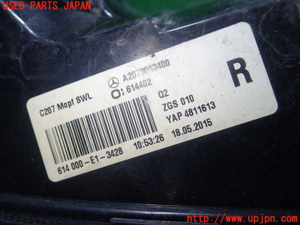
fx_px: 260
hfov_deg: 60.0
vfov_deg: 46.8
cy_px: 112
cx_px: 150
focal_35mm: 30
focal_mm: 5.5
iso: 160
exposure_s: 1/125
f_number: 2.3
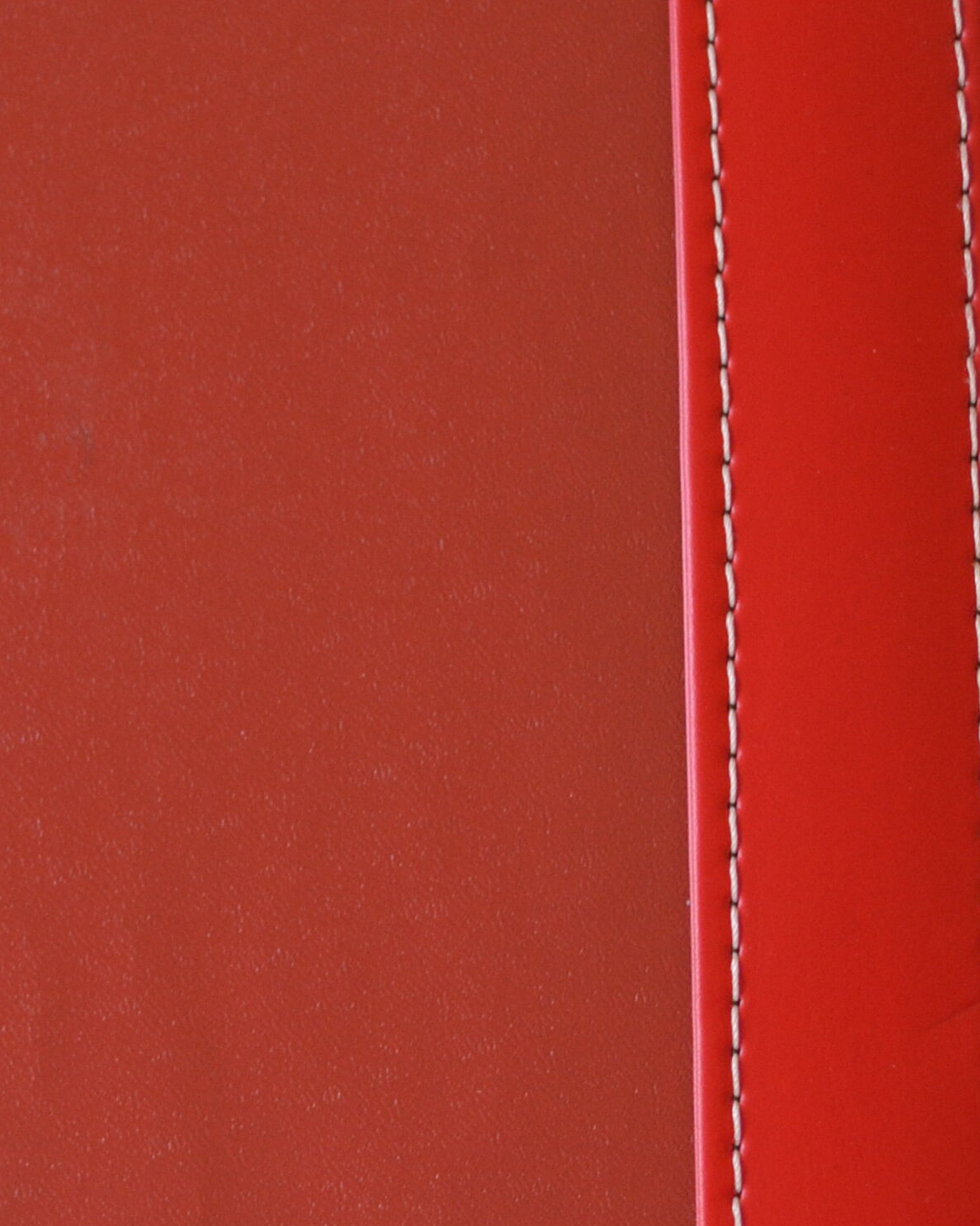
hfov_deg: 13.3
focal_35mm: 115
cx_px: 50
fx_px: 4171
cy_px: 633
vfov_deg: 16.7
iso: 400
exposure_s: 1/30
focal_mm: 26
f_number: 4.2
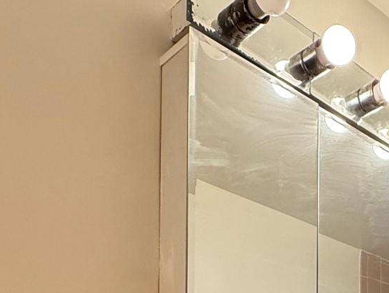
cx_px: 433
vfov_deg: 22.4
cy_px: 454
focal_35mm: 52
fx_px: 585
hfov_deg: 32.2
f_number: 2.2
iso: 200
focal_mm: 2.22
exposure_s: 1/120
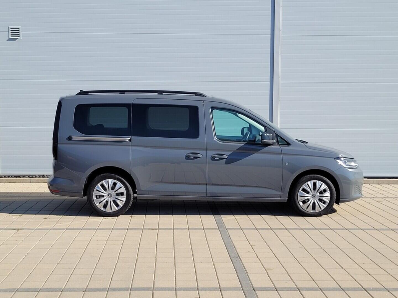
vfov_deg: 53.1
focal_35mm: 26
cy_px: 149
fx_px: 299
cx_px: 199
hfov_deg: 67.3
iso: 40
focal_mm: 5.4
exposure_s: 1/1869
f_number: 1.8
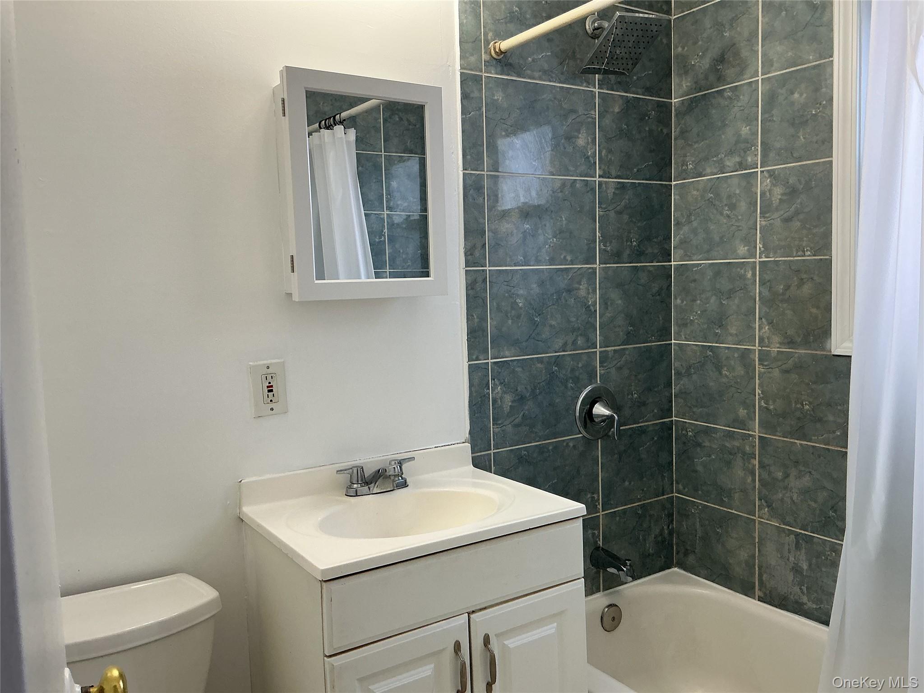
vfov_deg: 48.2
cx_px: 462
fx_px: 774
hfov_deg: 61.7
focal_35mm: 29
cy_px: 346
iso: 64
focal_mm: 3
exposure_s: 1/120
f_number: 1.8
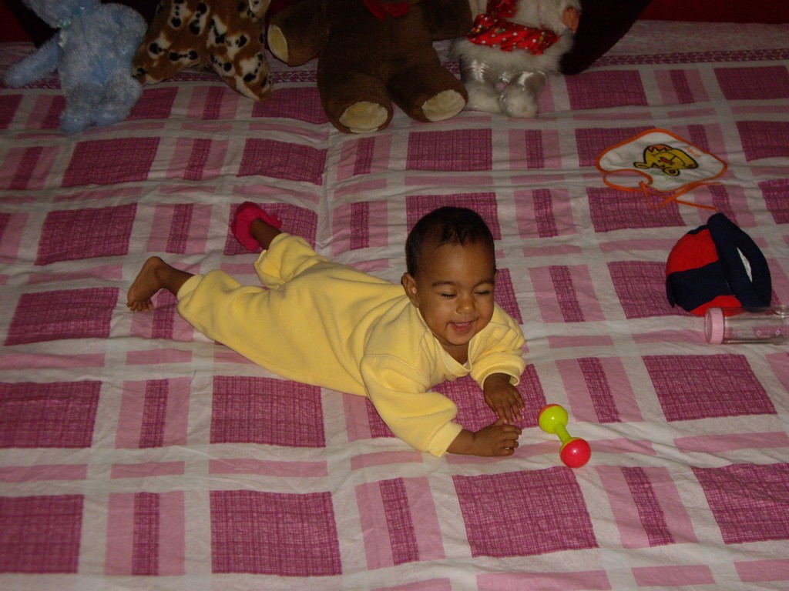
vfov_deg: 26.6
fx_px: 1254
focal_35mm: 55
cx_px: 394
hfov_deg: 34.9
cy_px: 296
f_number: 3.3
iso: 200
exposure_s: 1/60
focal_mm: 9
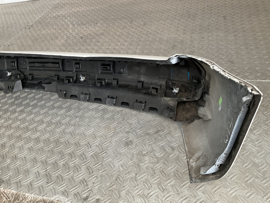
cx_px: 135
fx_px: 226
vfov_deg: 48.2
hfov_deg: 61.7
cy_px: 102
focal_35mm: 29
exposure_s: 1/50
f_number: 1.8
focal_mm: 3
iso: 125
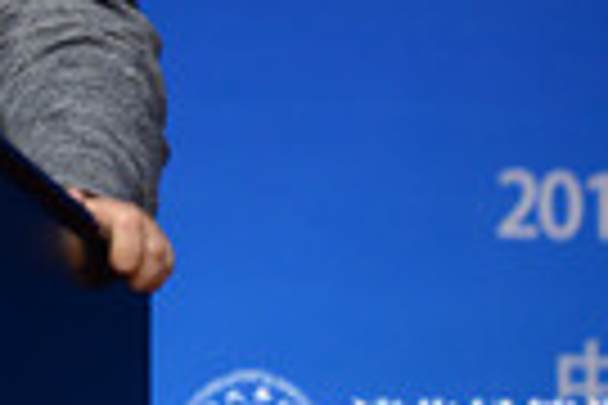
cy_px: -200
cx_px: -419
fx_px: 9102
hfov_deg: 3.8
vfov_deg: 2.5
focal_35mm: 539
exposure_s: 1/125
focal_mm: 145
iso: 1600
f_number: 5
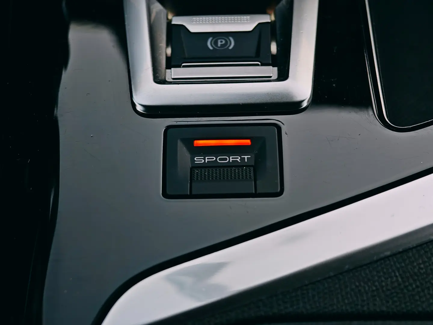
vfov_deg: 20.4
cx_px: 216
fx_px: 901
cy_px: 162
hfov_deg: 27.0
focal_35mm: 72
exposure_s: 1/100
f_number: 2.6
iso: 320
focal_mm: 15.38
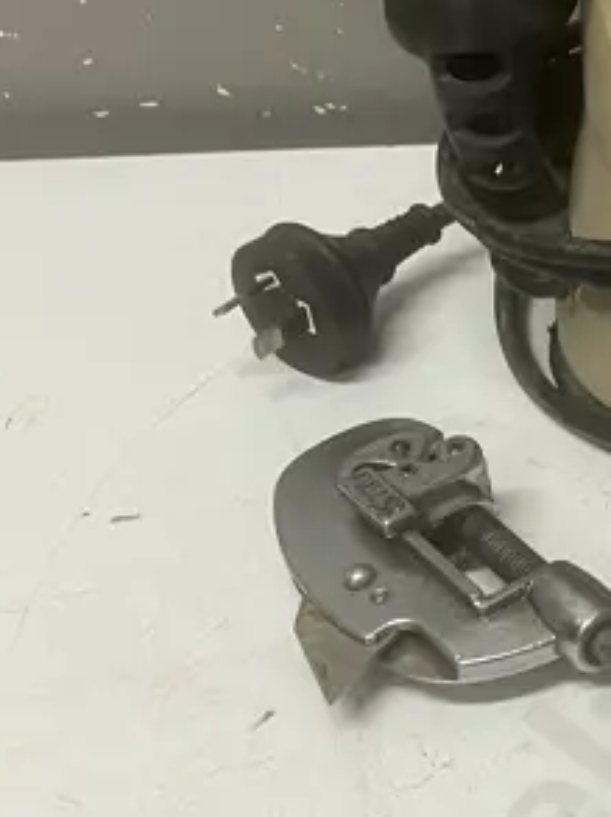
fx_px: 2311
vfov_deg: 20.1
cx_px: 890
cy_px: 385
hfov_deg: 14.2
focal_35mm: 98
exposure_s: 1/50
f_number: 1.8
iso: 50
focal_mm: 3.99
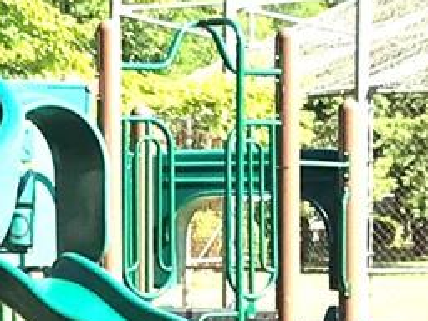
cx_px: -617
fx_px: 2770
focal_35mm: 224
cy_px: 236
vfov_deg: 6.6
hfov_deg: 8.1
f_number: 1.8
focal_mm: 3.99
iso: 20
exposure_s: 1/1126
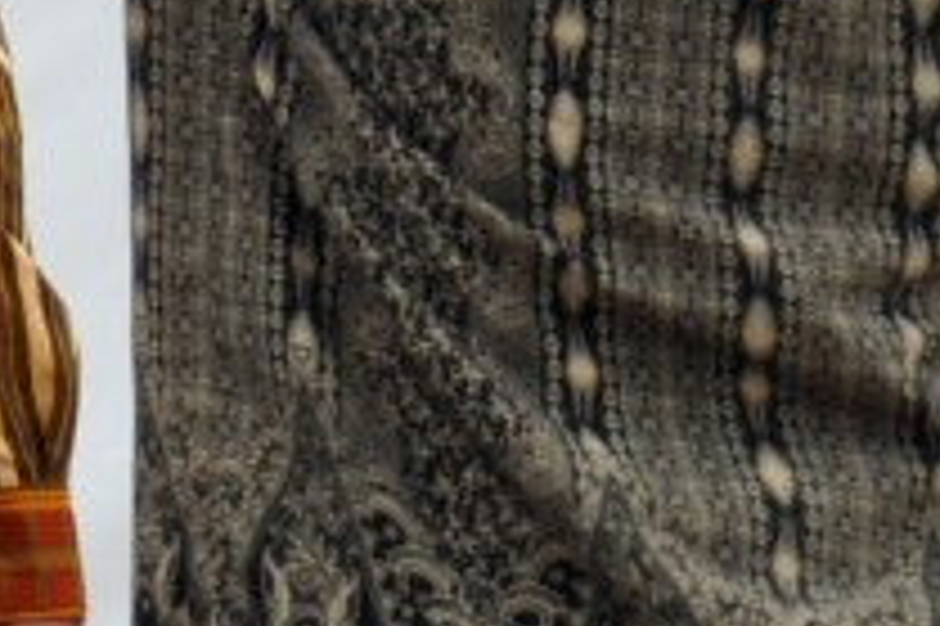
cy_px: -1563
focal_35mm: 724
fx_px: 18889
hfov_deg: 2.8
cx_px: -2510
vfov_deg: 1.9
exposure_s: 1/500
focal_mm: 62
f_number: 6.3
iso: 200
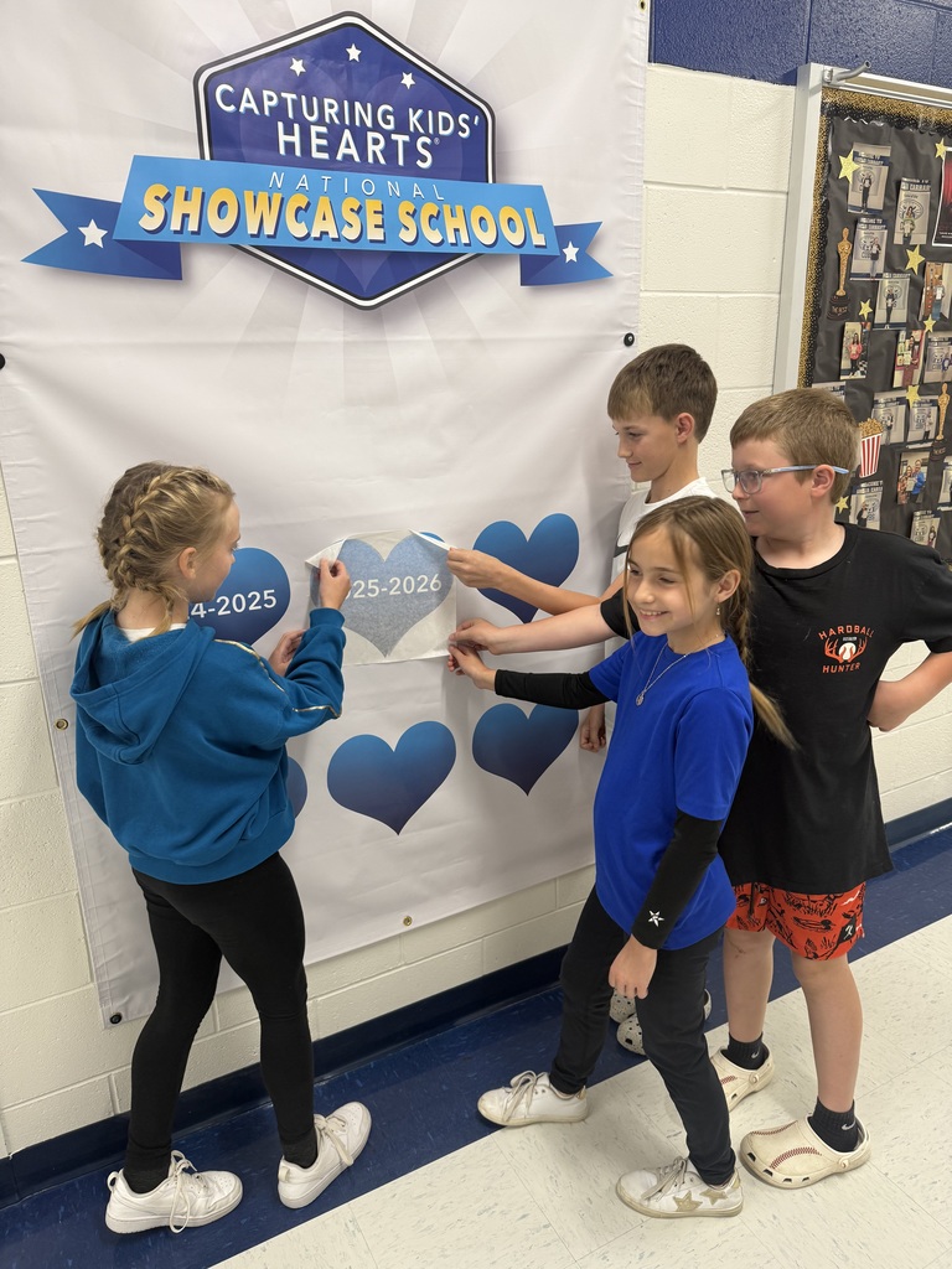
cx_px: 476
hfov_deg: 56.8
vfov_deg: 71.6
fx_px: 880
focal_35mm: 24
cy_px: 634
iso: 125
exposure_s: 1/60
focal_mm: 6.76
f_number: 1.78
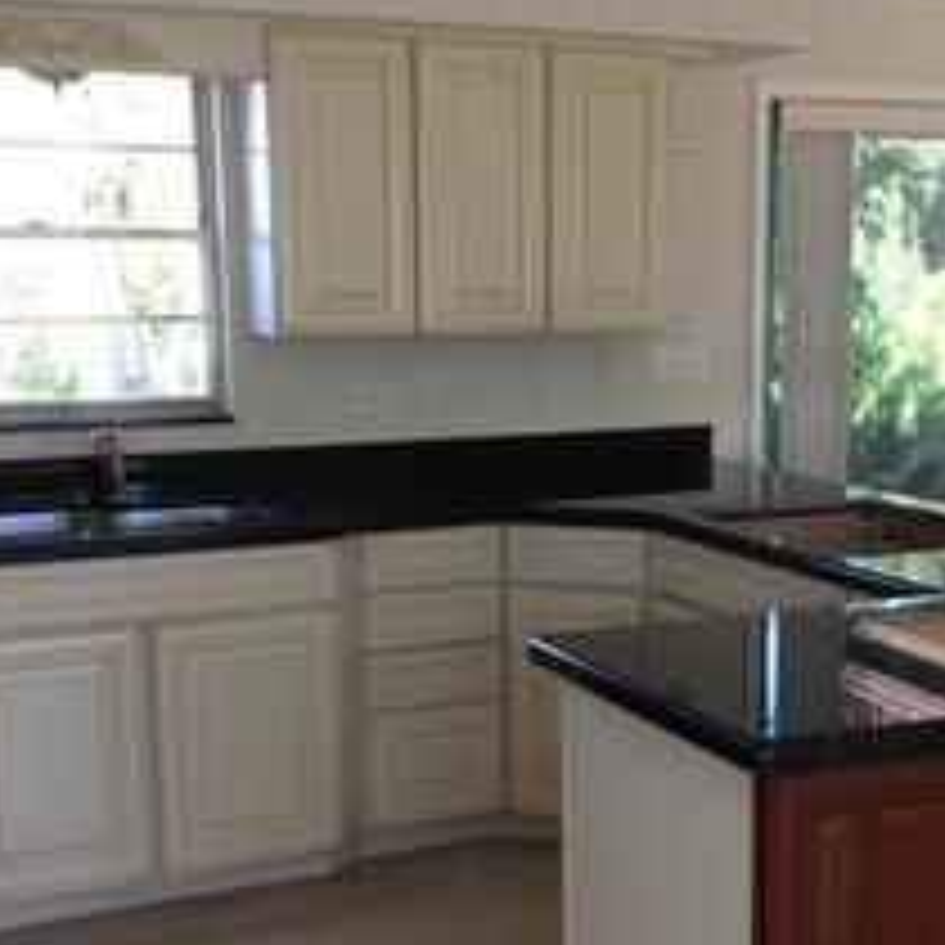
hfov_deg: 29.0
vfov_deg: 29.0
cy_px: 554
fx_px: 1822
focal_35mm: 59
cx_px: 558
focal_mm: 4.28
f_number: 2.4
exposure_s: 1/40
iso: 50
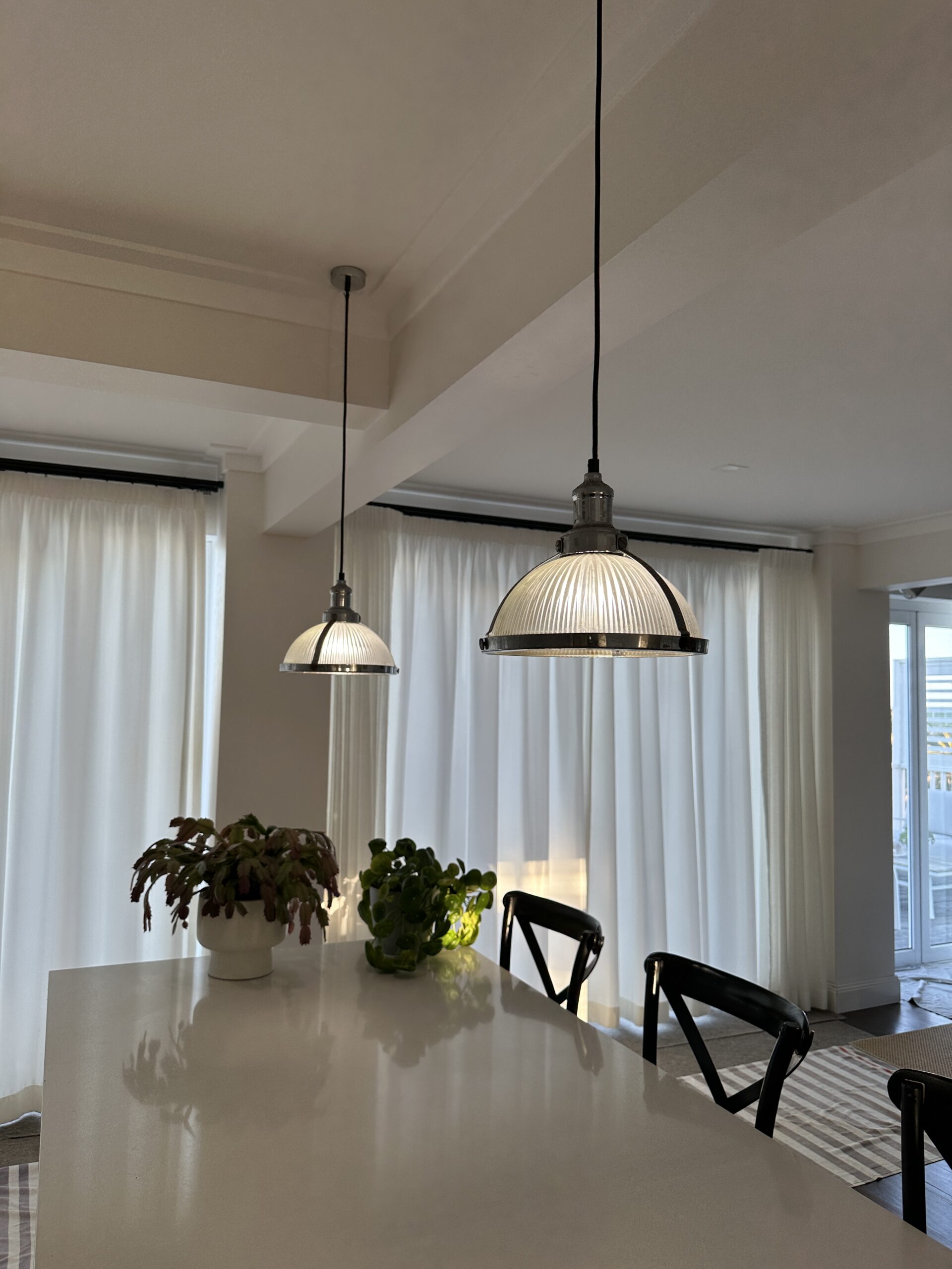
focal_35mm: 24
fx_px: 880
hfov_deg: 56.8
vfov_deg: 71.6
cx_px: 476
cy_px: 634
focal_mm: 6.86
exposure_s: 1/257
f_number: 1.78
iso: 80
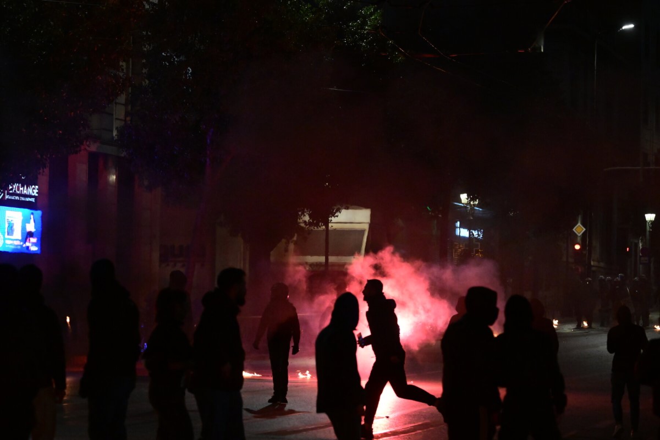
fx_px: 2566
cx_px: 330
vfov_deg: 9.8
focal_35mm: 140
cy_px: 220
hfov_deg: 14.7
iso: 10000
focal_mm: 140
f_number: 5.6
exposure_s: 1/500
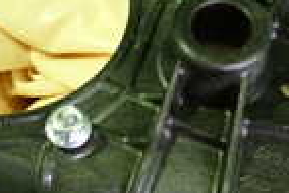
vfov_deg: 10.4
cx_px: 4
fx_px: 1061
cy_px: 63
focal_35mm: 132
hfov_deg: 15.3
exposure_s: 1/25
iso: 800
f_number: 2.3
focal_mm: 5.4
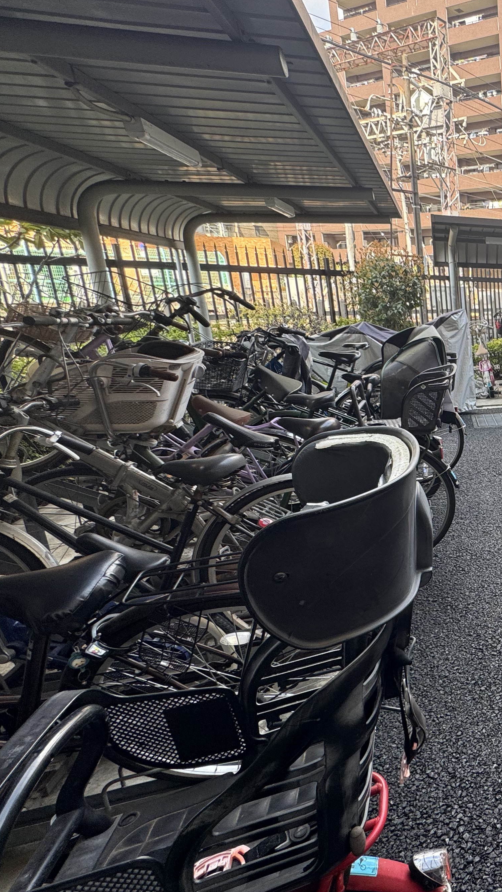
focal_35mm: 23
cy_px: 428
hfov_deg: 34.9
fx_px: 544
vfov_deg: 78.7
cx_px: 649
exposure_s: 1/115
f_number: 2.2
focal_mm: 2.22
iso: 40
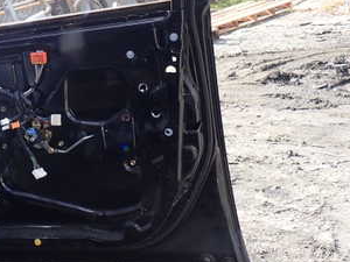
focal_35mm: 60
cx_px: 19
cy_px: 35
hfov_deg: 30.4
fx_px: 607
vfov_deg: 23.9
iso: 100
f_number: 3.2
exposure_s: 1/200
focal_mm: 5.4
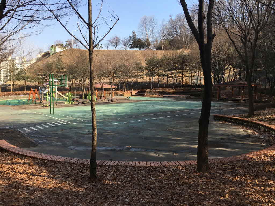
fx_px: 230
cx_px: 138
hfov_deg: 61.7
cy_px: 103
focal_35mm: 29
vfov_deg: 48.2
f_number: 2.2
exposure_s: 1/605
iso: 25
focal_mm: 4.15
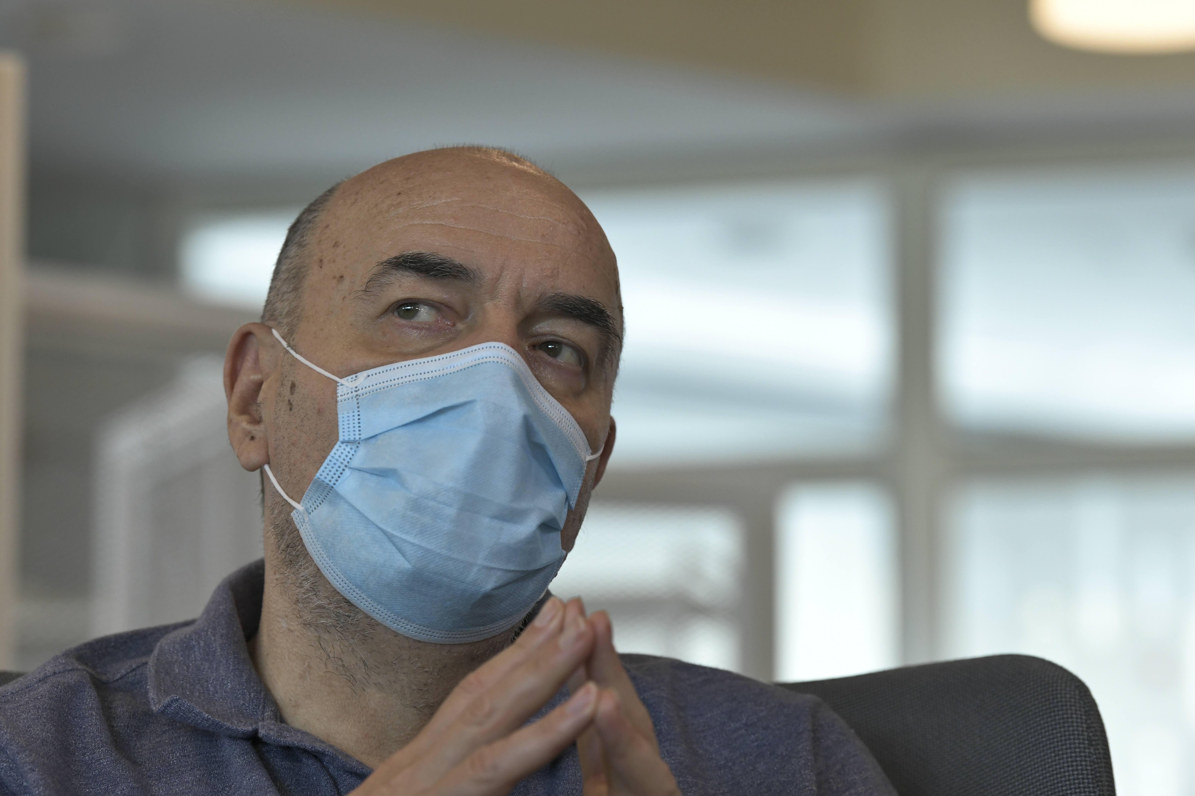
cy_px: 398
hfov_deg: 12.5
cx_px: 598
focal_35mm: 165
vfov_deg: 8.3
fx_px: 5477
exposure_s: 1/200
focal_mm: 165
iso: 2000
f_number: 5
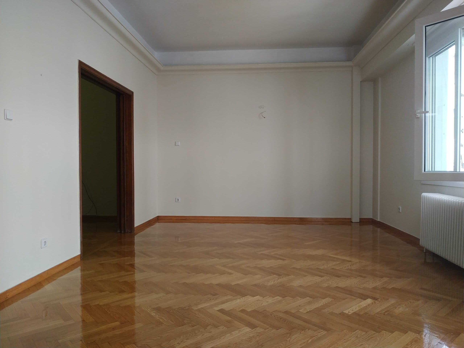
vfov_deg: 56.8
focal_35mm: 24
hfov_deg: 71.6
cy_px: 174
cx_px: 232
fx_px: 322
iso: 125
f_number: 1.9
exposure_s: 1/50
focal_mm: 3.94
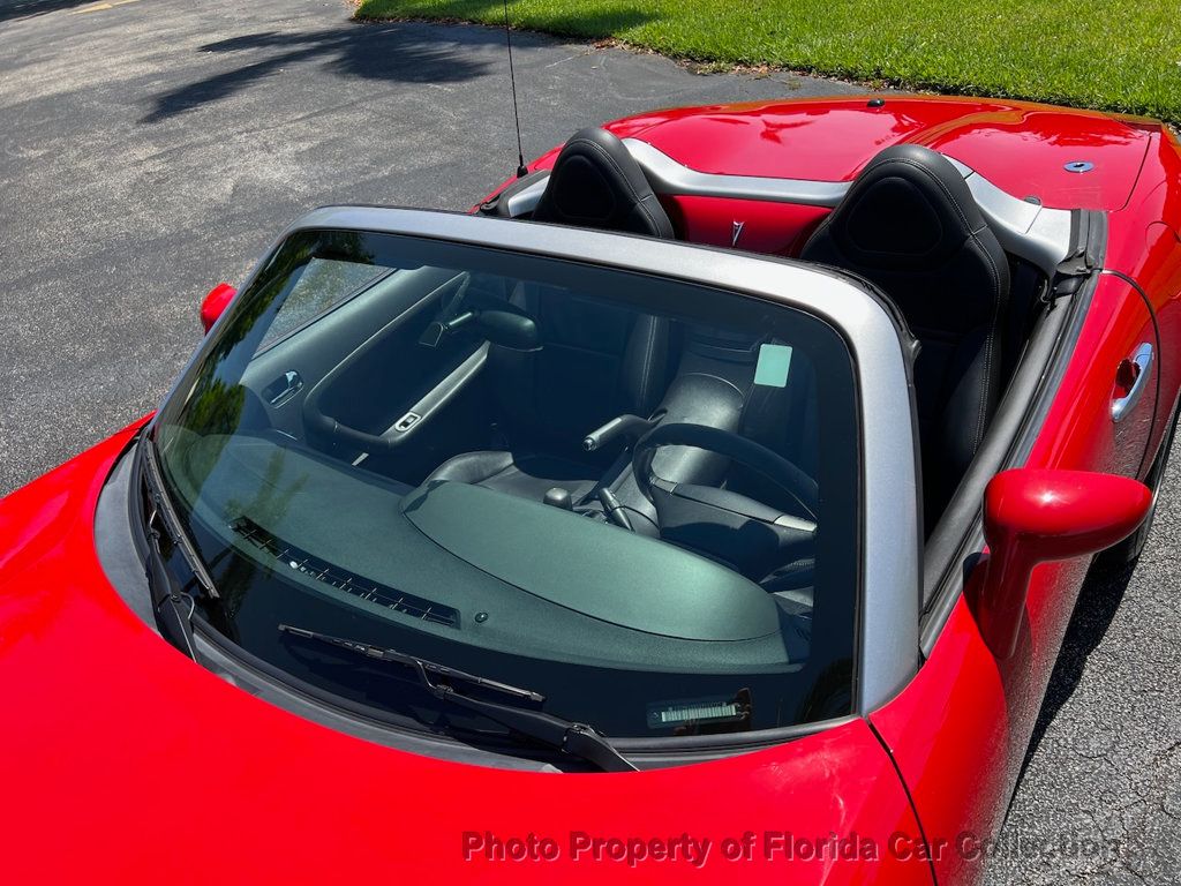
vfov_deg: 53.1
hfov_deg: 67.3
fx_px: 887
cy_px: 443
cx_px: 590
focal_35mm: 26
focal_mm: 5.7
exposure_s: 1/2165
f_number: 1.5
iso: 50
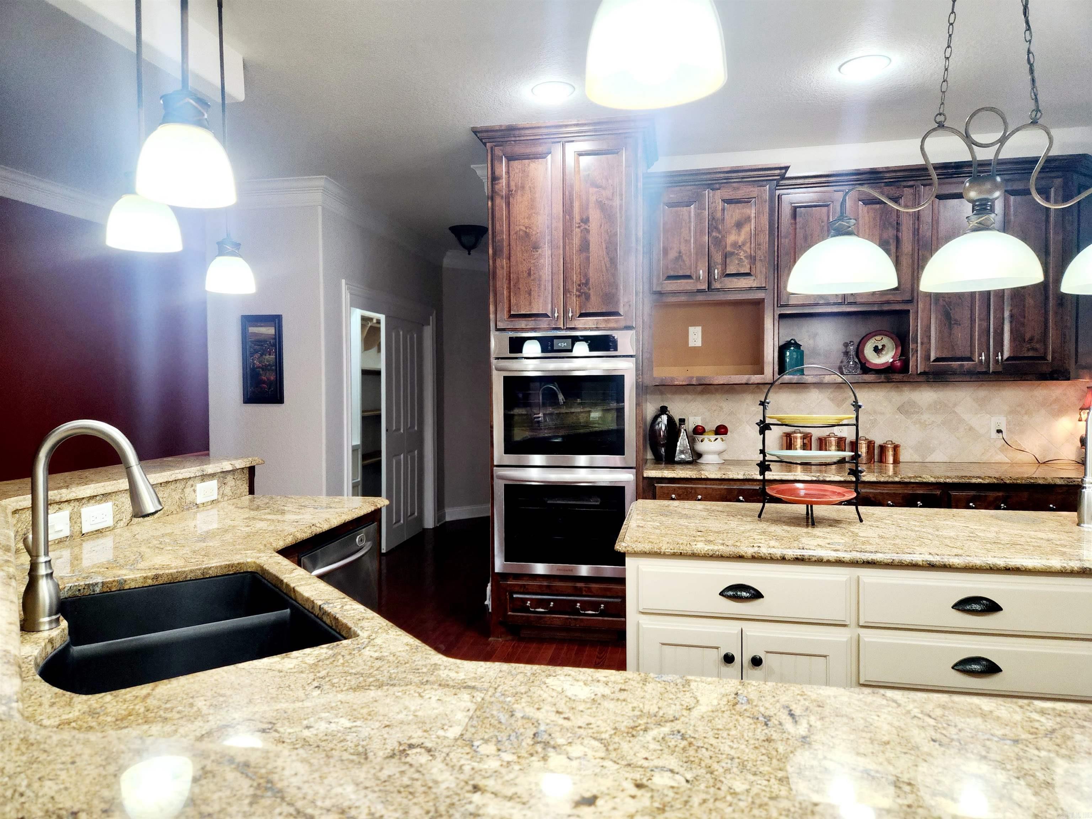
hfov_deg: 73.9
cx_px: 546
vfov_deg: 58.9
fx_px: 726
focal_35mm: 23
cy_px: 410
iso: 160
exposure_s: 1/120
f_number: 1.8
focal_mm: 5.4
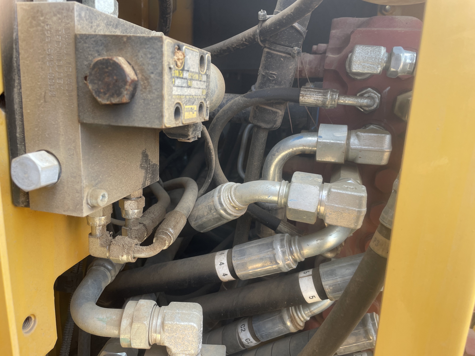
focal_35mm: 26
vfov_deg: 53.1
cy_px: 178
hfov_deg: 67.3
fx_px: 357
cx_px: 238
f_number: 1.6
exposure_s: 1/121
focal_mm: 4.2
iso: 50
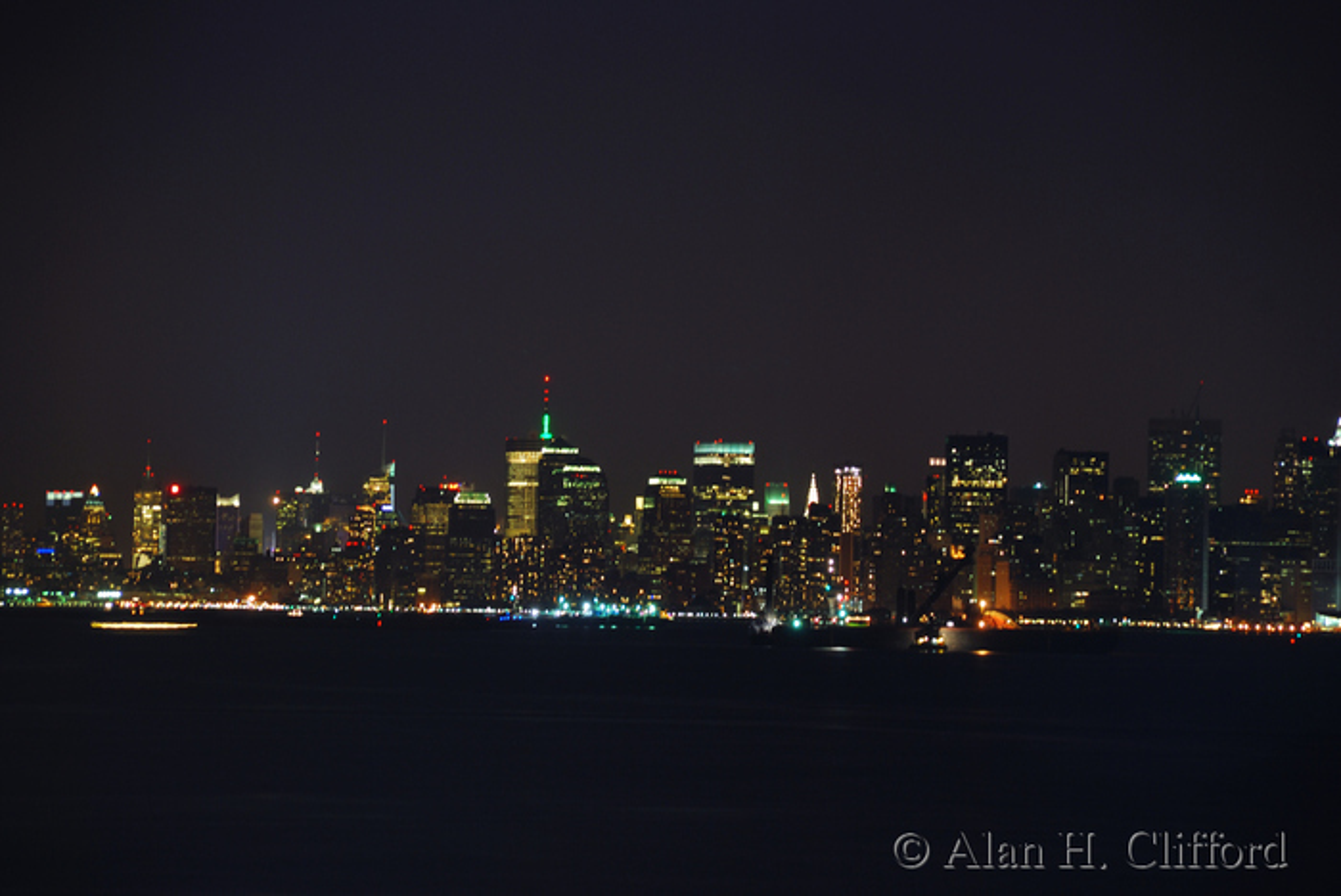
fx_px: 6710
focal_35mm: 180
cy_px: 448
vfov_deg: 7.6
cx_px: 670
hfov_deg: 11.4
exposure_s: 6
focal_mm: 120
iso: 100
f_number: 5.3
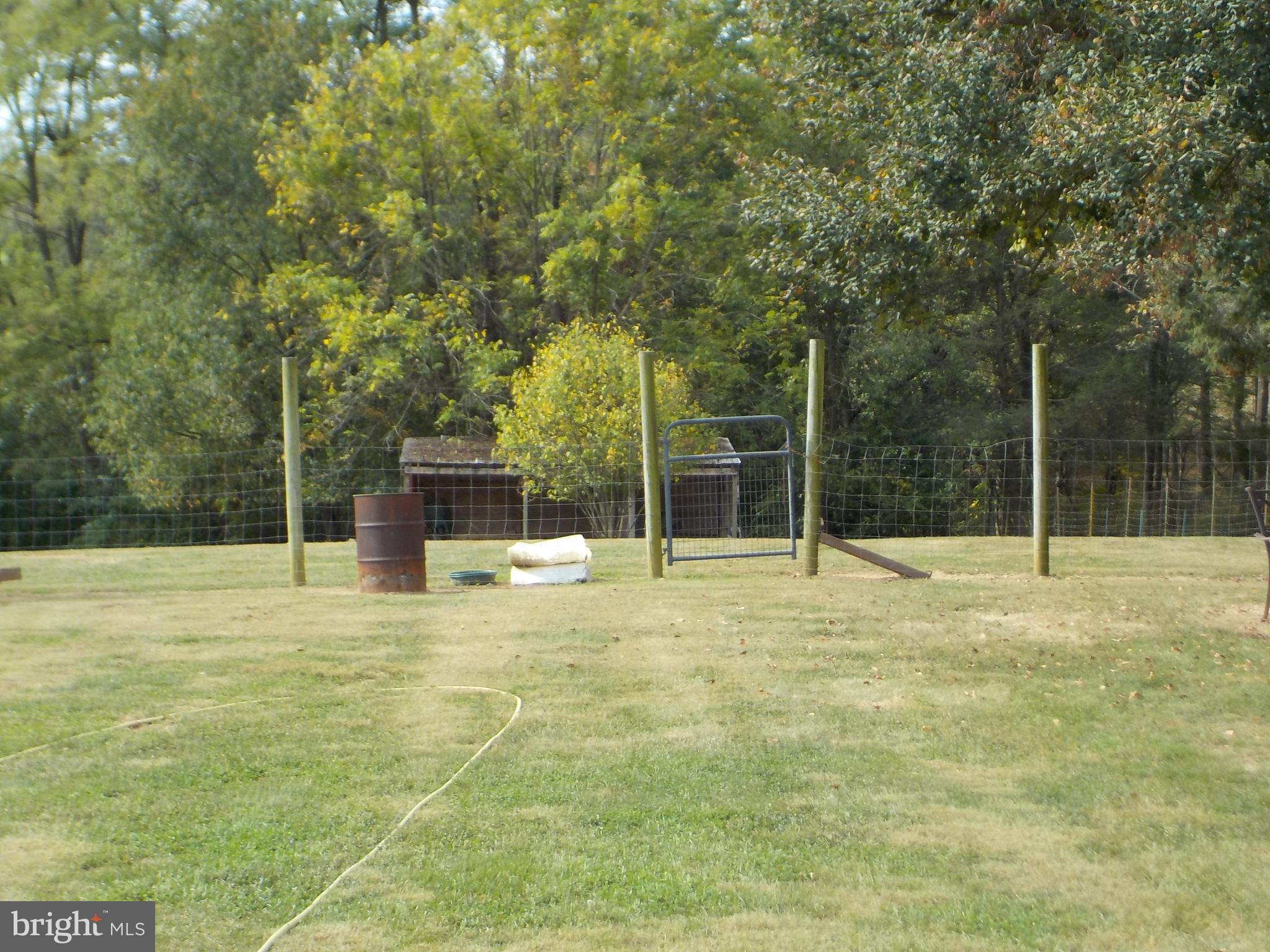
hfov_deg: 27.4
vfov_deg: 20.7
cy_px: 476
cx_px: 635
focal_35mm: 71
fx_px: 2605
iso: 125
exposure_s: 1/160
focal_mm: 9.7
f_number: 5.3
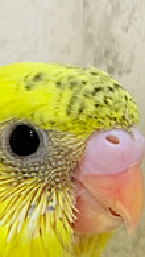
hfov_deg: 6.2
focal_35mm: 186
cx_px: -210
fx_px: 1269
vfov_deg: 11.5
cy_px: 237
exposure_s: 1/50
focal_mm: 5.96
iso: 40
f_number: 1.6
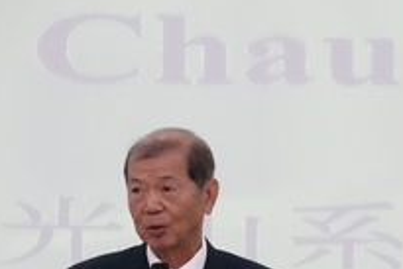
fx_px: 5590
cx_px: 258
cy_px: 252
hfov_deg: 4.1
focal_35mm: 499
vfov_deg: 2.8
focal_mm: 93.9
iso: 6400
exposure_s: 1/500
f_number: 4
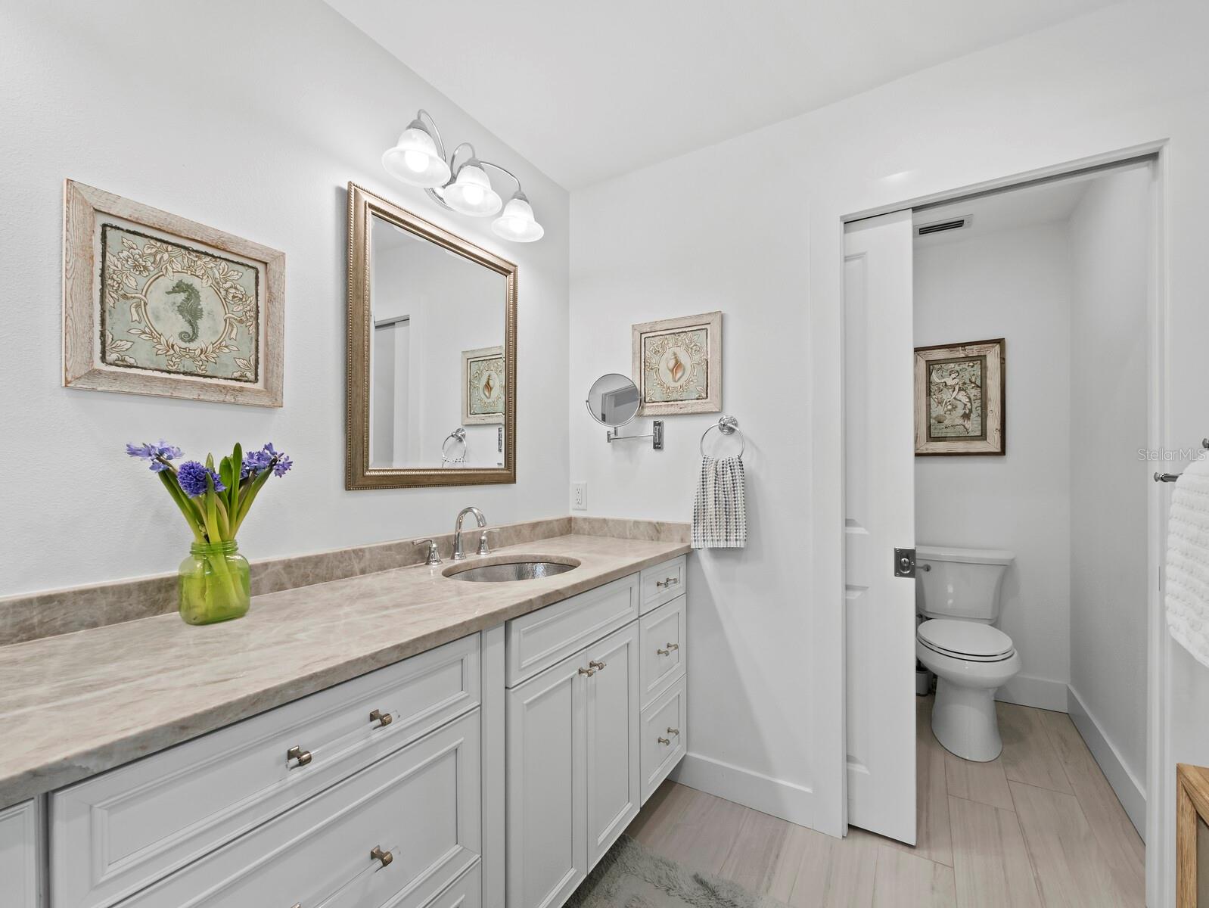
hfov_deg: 102.0
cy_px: 454
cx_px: 604
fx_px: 489
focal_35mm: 14
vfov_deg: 85.7
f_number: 13
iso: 320
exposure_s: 1/2.5
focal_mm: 7
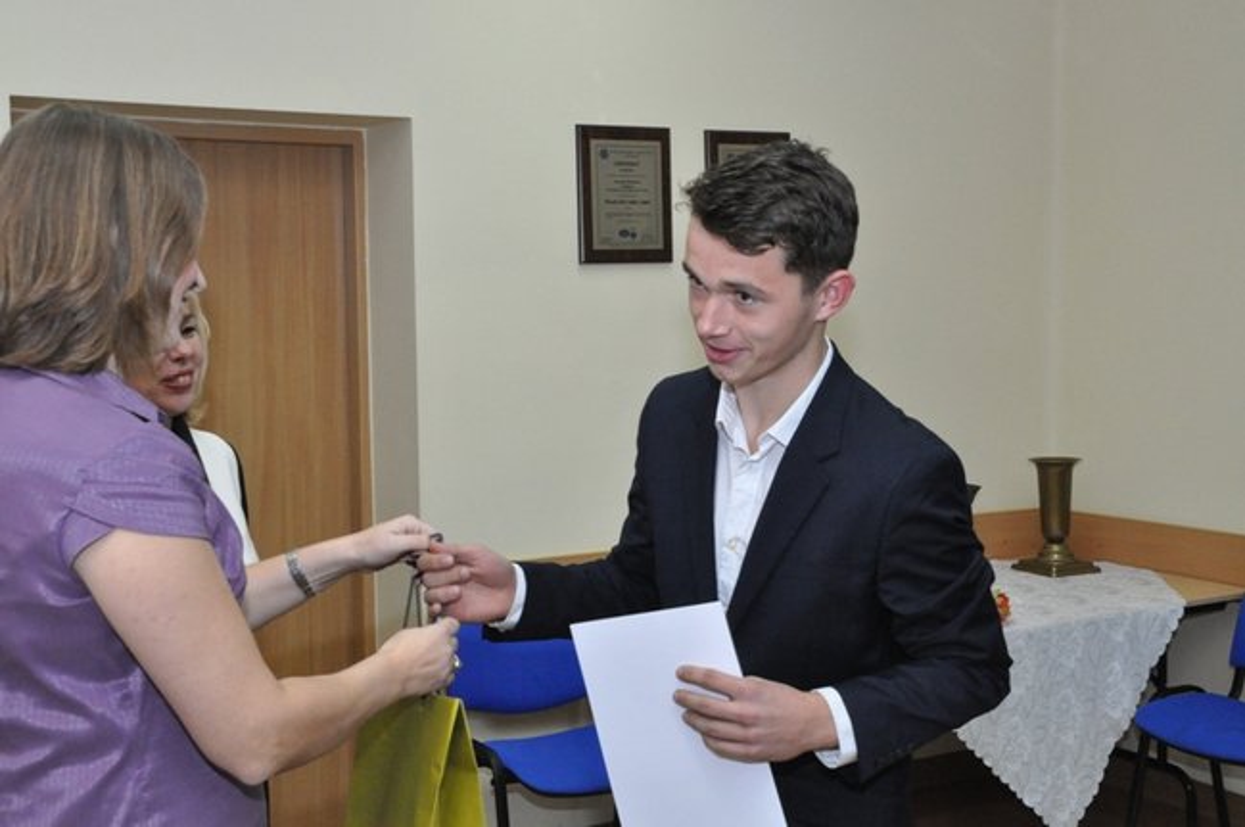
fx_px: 1658
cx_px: 622
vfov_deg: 28.0
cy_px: 414
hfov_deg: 41.2
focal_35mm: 48
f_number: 13
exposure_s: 1/60
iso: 2800
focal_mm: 32
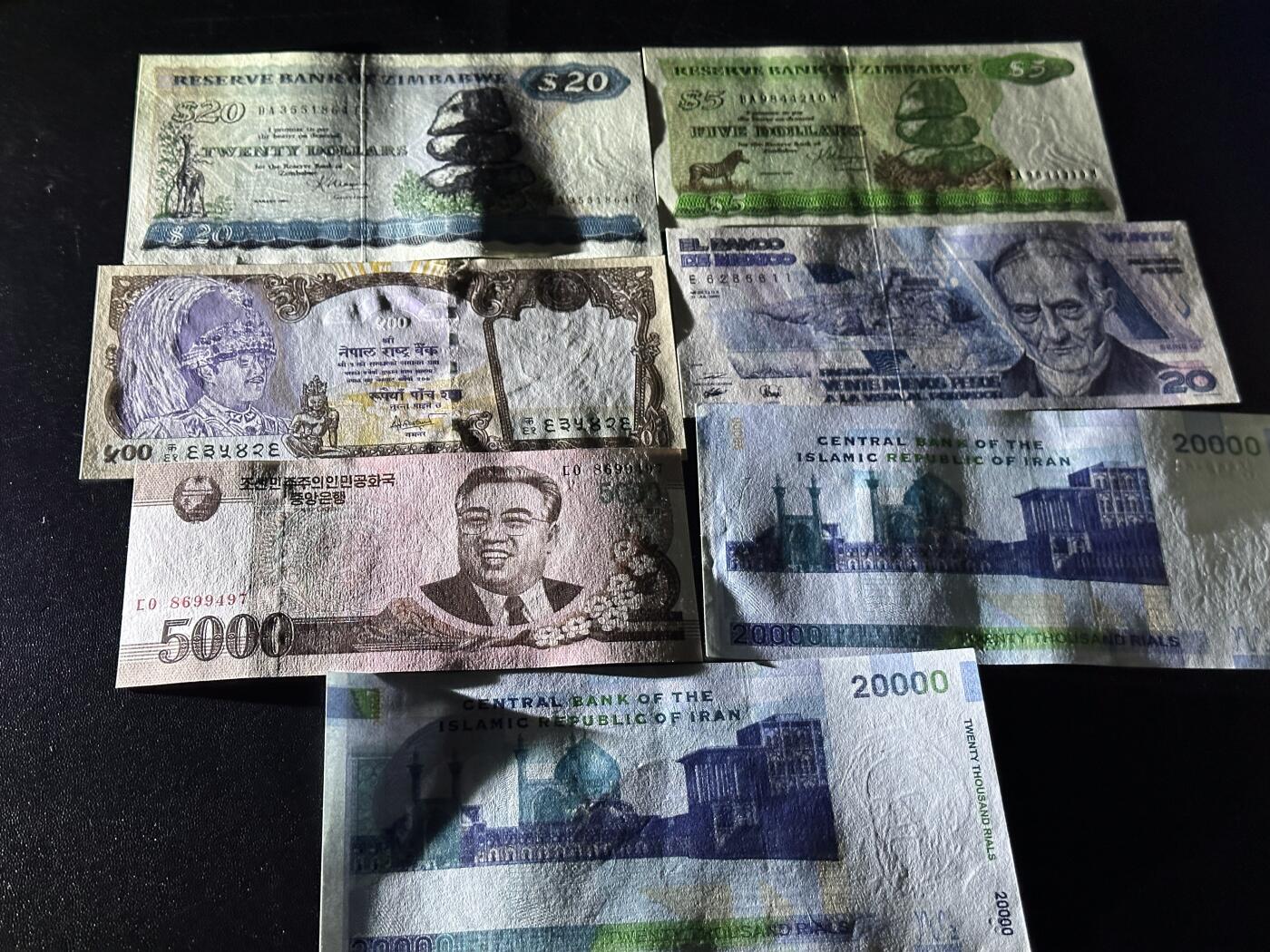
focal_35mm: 48
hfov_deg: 39.7
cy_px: 476
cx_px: 635
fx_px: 1761
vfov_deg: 30.3
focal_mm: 6.86
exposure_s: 1/33
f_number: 1.78
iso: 400
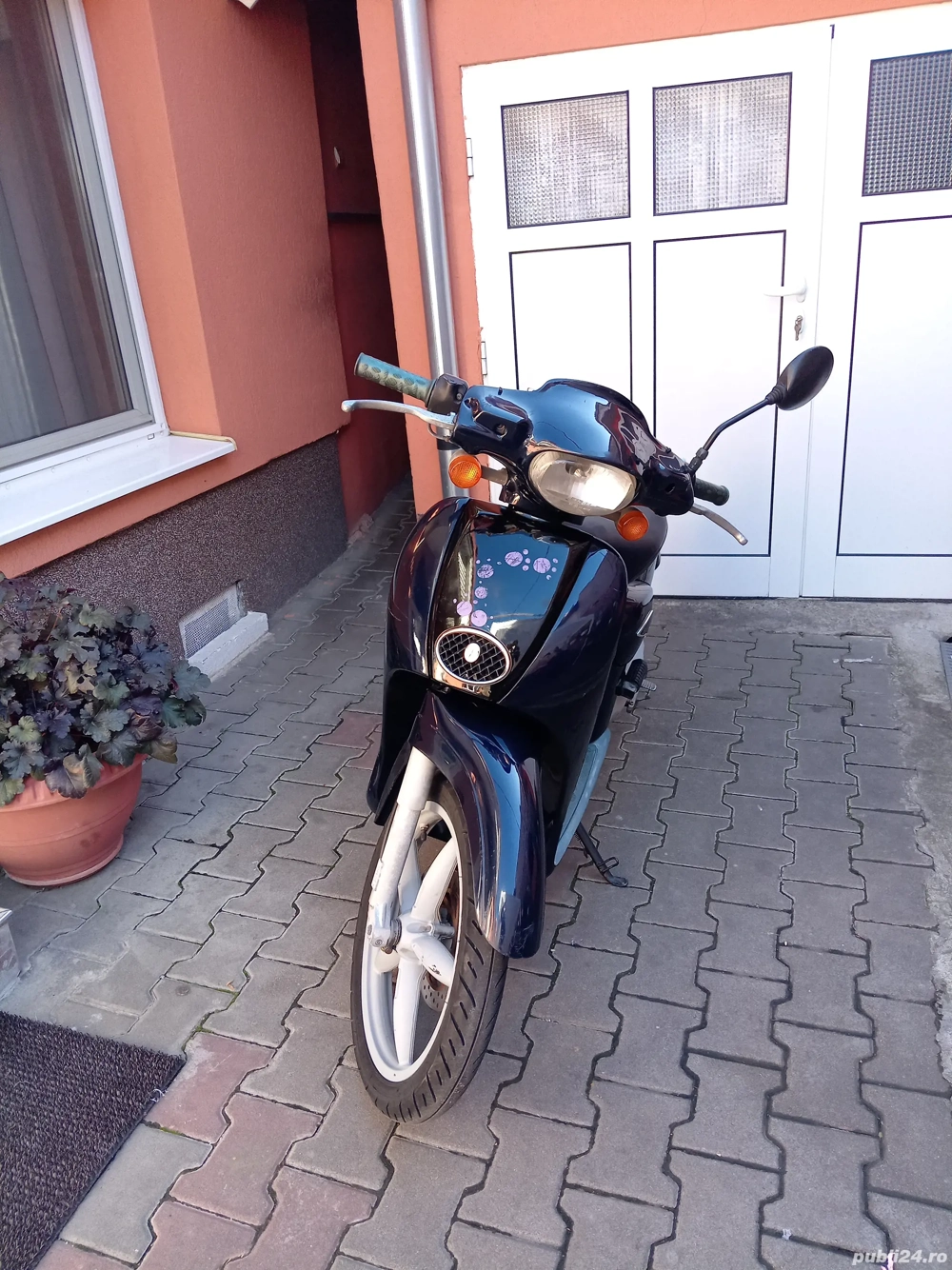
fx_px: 954
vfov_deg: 67.3
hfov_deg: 53.0
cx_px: 476
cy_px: 635
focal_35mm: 26
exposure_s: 1/100
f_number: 1.8
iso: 172
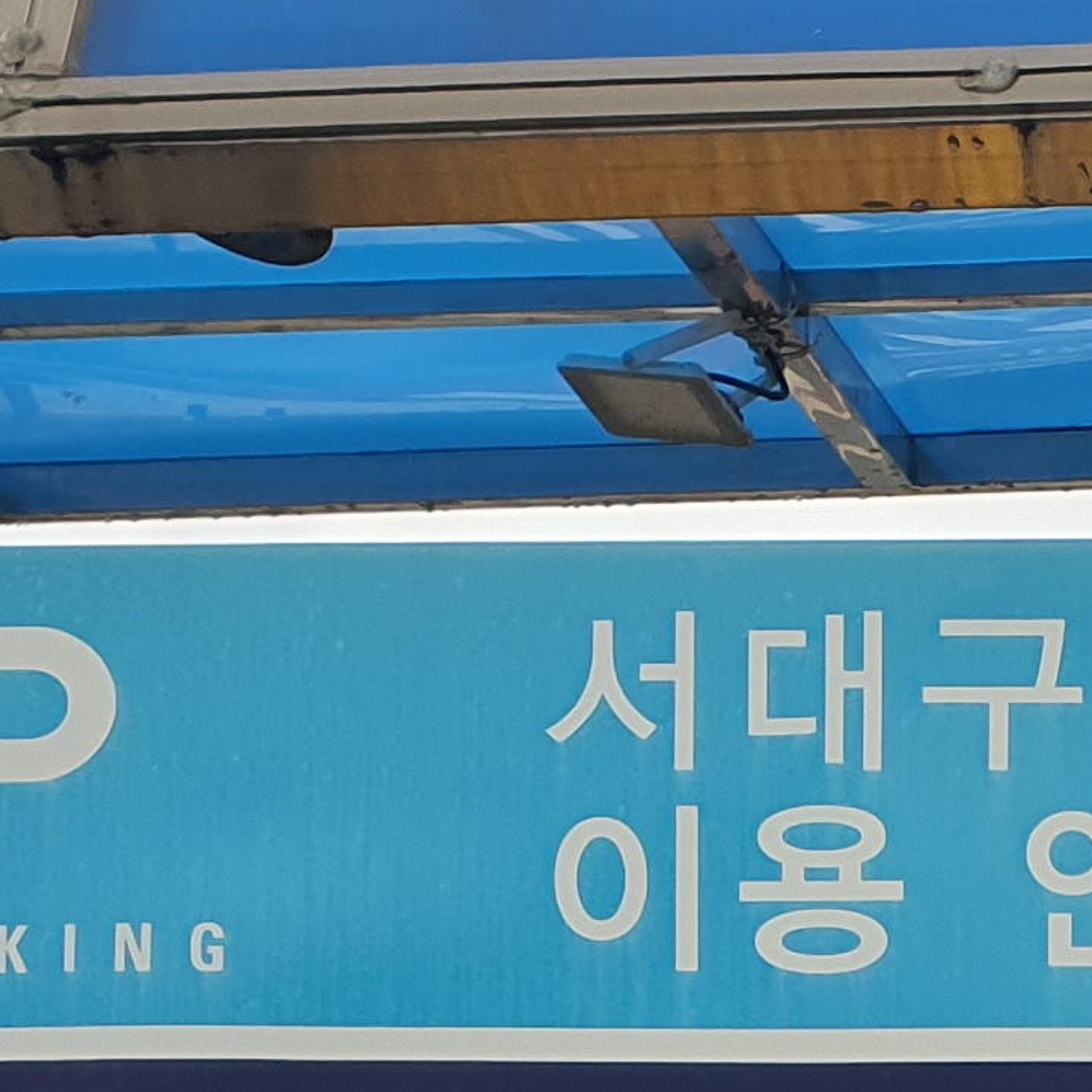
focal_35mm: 128
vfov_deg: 12.8
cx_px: 1427
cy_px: 1753
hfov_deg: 13.2
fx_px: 4568
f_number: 2.4
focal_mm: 4.3
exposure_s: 1/177
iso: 50
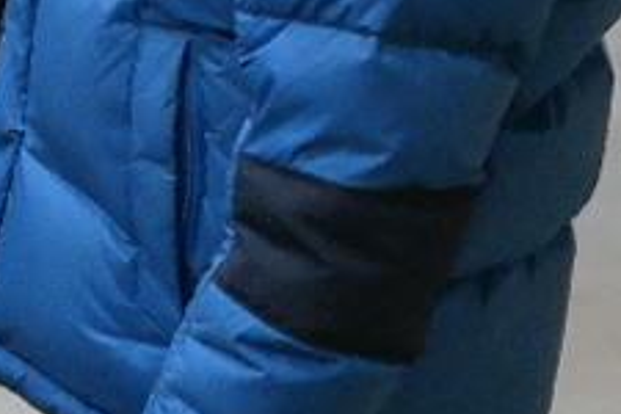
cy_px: 174
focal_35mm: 277
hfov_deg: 7.1
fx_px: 4778
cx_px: -723
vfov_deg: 5.0
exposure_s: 1/50
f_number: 3.5
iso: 1600
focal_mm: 24
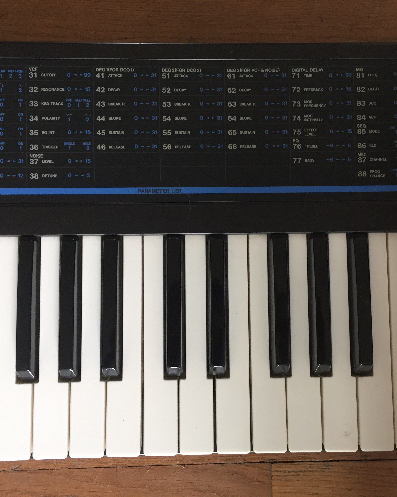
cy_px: 248
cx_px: 218
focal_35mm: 38
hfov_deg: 39.1
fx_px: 558
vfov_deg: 47.9
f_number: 2.2
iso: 125
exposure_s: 1/33
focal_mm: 4.15
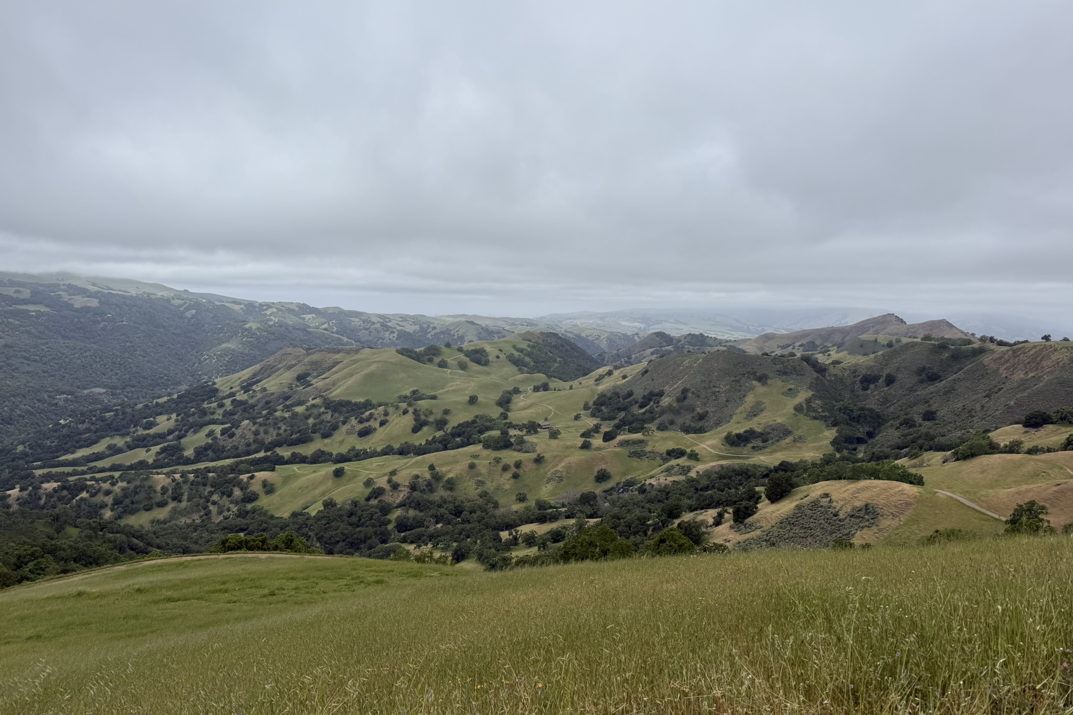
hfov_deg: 71.5
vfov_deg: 51.3
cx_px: 537
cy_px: 345
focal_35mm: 25
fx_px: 745
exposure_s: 1/5714
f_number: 1.78
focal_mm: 6.76
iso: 80
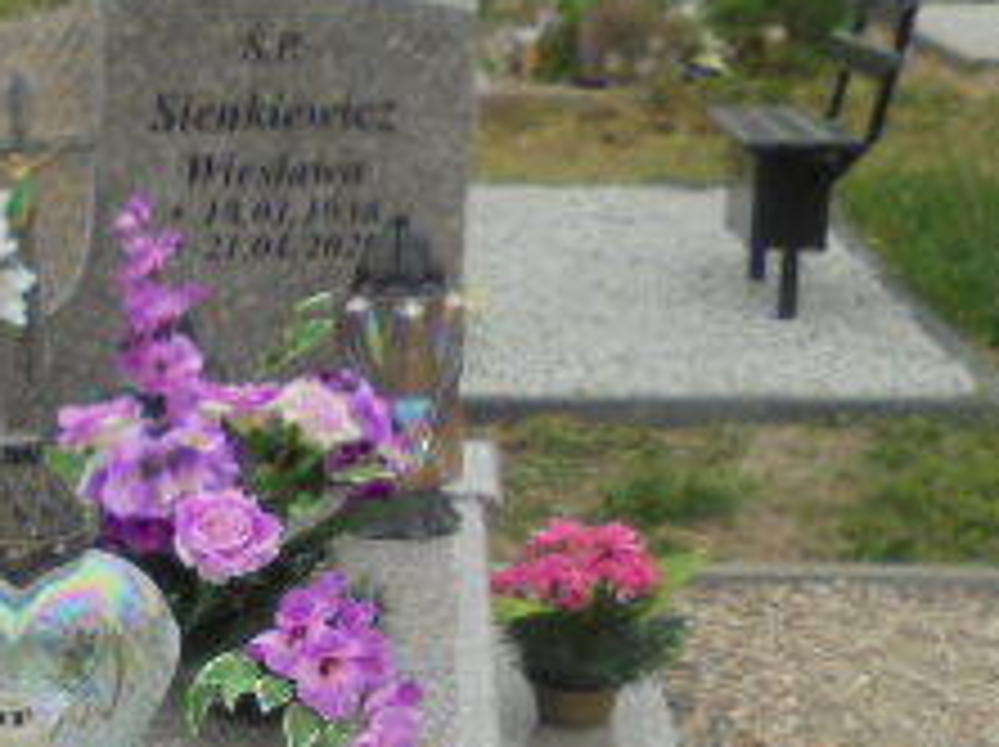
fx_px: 2162
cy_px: 670
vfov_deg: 19.3
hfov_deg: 25.7
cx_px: 238
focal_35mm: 75
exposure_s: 1/400
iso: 100
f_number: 3.5
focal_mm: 4.6
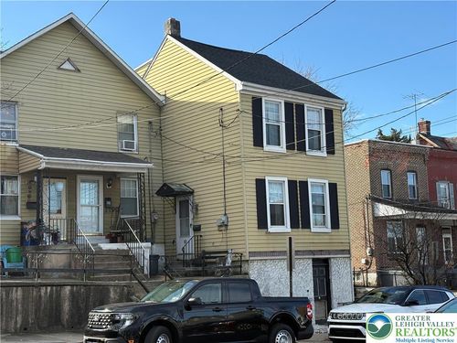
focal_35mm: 52
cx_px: 228
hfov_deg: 36.8
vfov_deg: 28.0
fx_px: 687
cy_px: 172
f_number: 1.6
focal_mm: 5.96
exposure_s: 1/1709
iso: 40
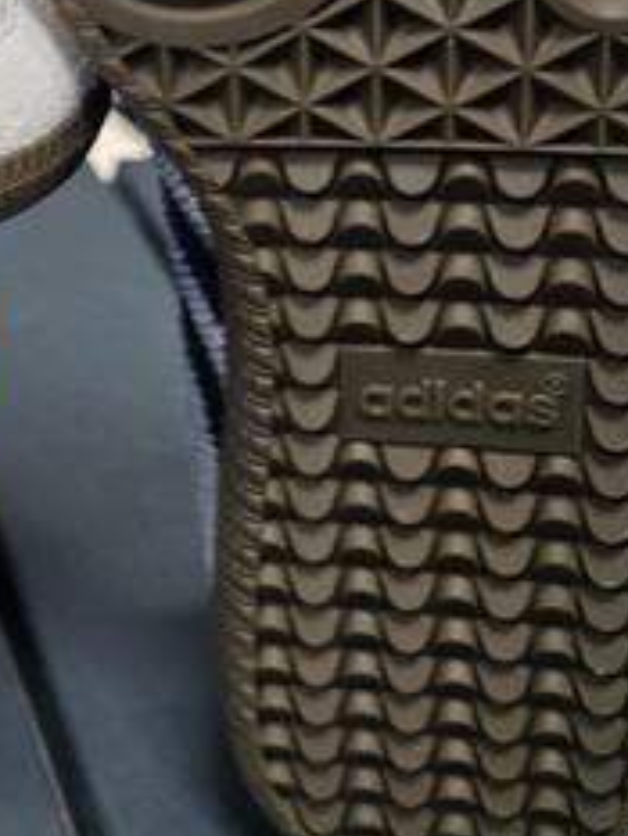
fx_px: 1909
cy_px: 219
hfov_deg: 16.2
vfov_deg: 24.5
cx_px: -441
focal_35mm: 79
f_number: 1.7
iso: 200
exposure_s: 1/100
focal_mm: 6.3
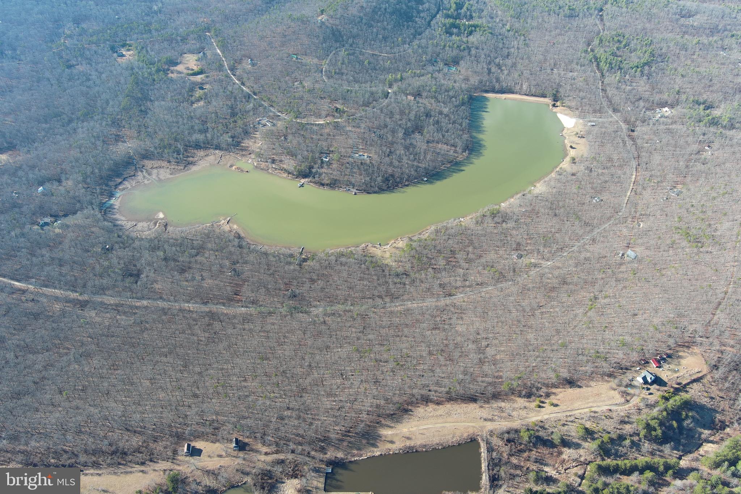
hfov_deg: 63.7
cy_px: 247
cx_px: 370
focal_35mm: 29
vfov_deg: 45.0
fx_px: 597
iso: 100
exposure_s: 1/304
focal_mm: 10.57
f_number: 2.8
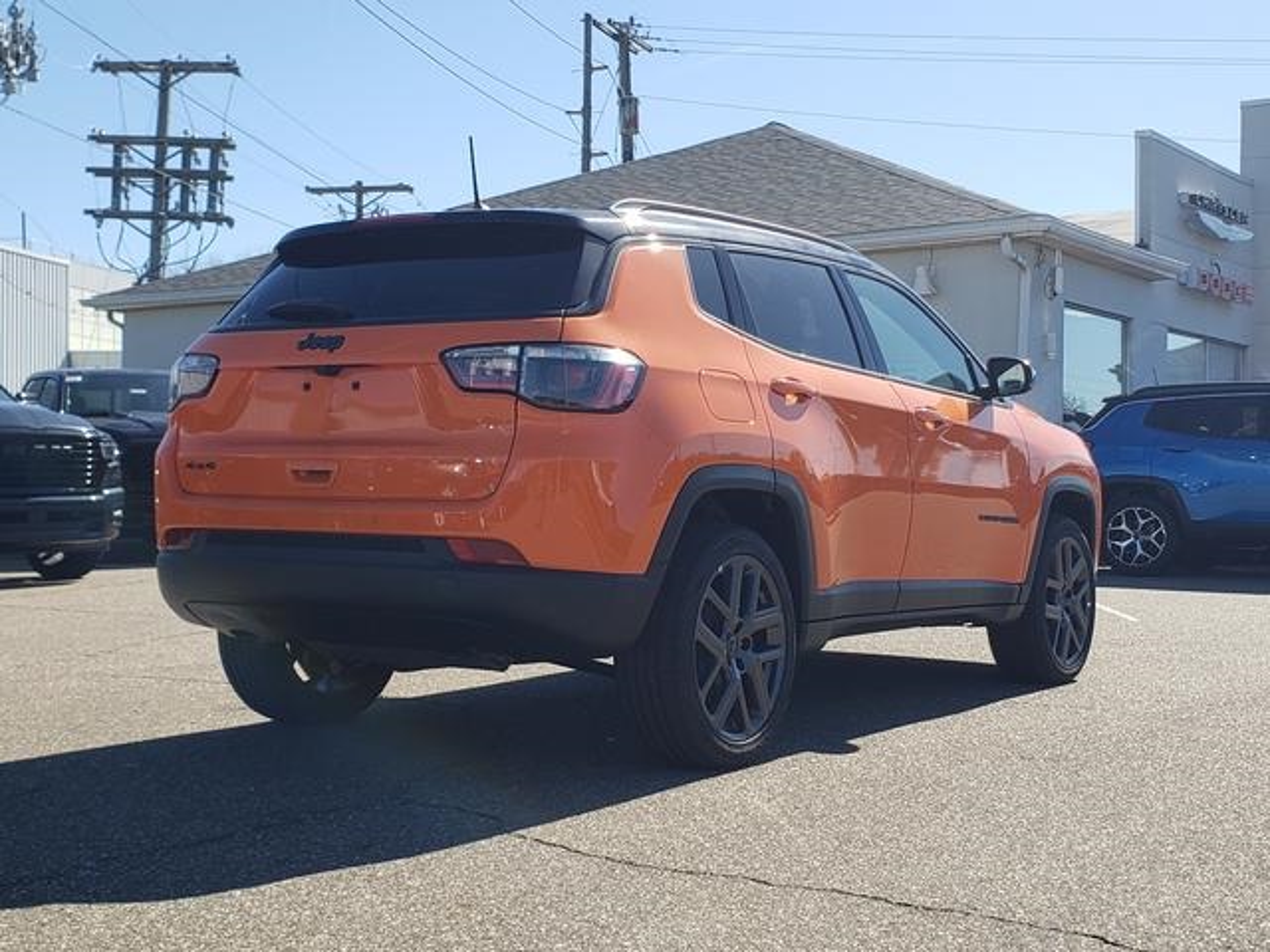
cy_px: 476
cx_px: 635
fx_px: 954
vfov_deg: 53.1
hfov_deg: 67.3
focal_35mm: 26
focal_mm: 4.3
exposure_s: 1/1182
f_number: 2.4
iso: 50
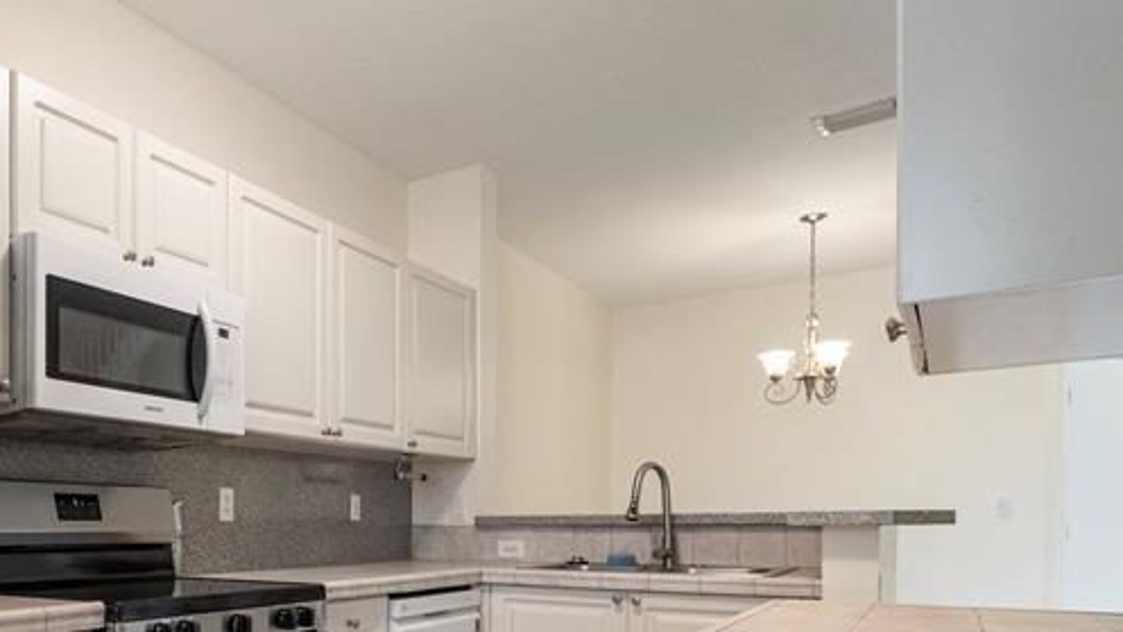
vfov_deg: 39.6
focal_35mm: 28
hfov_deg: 63.6
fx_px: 829
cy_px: 531
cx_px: 263
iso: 1250
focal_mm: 11
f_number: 4
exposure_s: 1/200
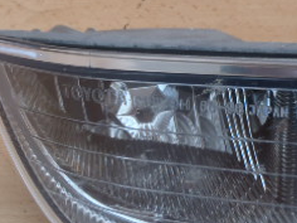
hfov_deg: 25.6
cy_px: 166
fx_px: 652
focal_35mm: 76
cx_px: 181
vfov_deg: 19.3
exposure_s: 1/125
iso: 80
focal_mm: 5
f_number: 3.9
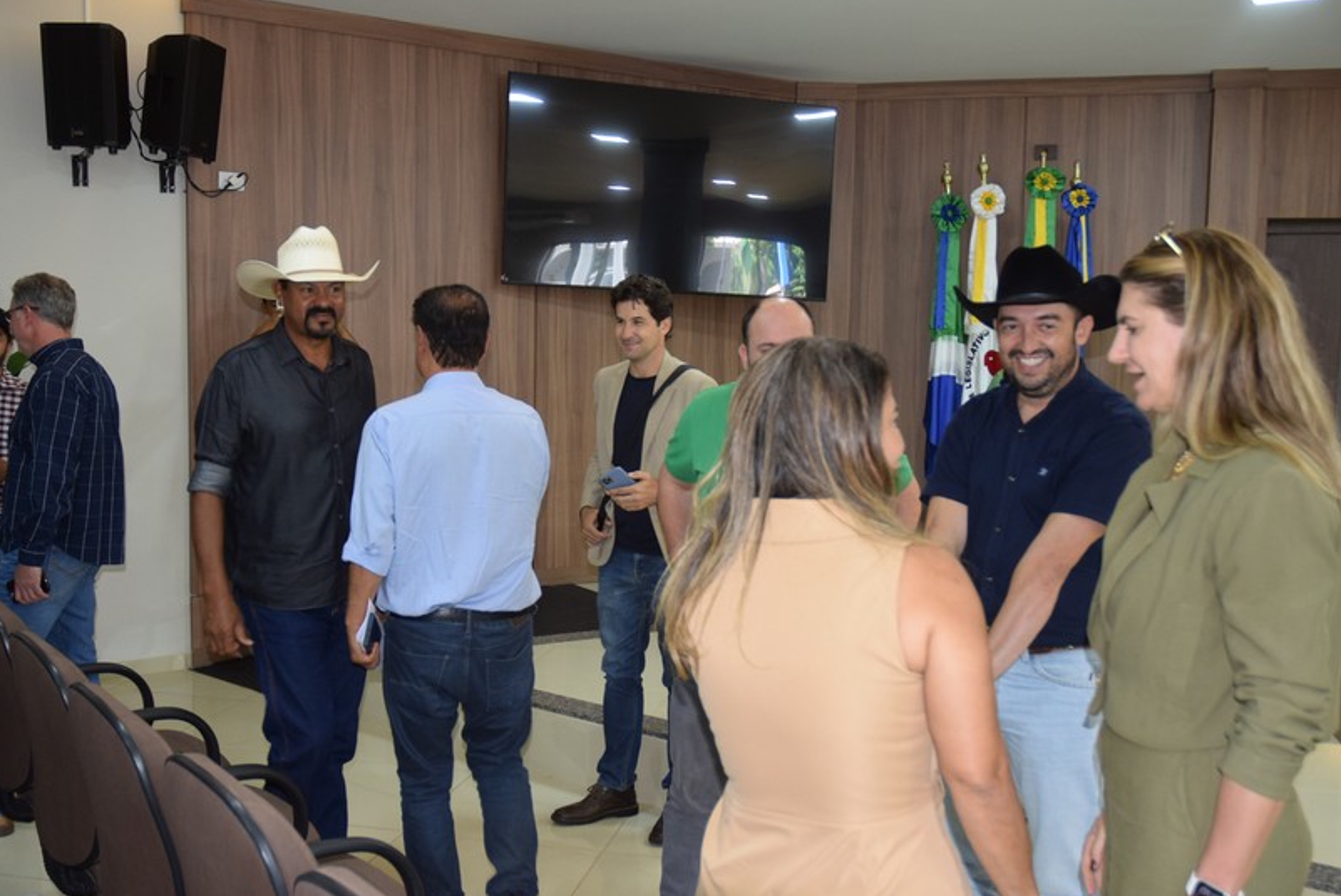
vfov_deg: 36.0
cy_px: 466
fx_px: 1379
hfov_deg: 51.9
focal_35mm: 37
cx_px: 648
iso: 1000
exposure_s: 1/60
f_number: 3.5
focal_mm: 22
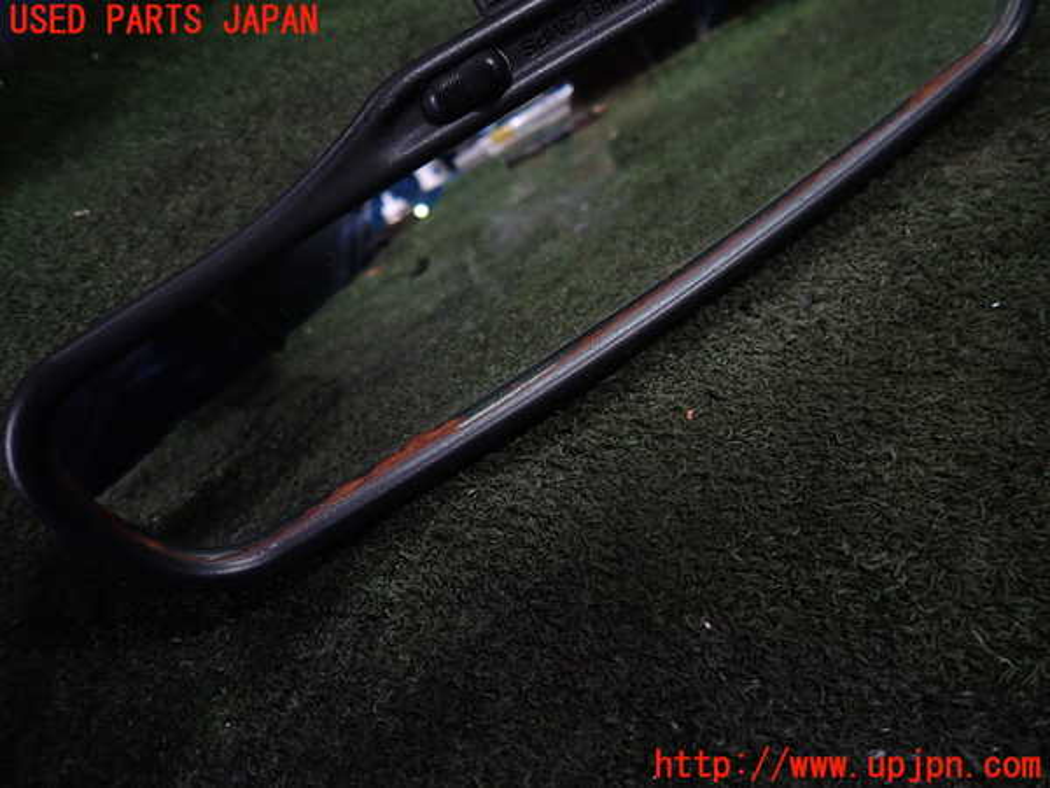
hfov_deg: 69.4
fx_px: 758
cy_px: 394
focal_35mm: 25
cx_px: 525
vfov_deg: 54.9
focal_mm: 4.5
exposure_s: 1/60
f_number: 2
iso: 160
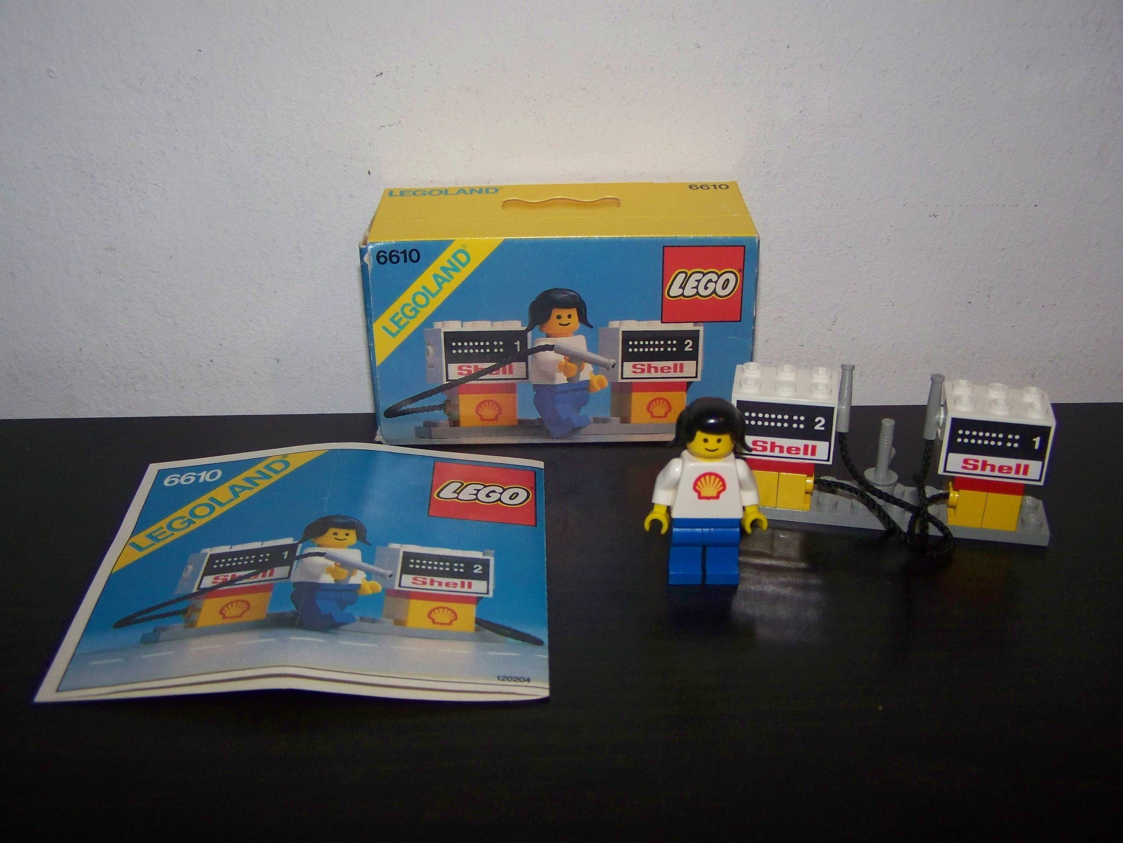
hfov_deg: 49.0
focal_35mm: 38
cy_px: 422
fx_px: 1233
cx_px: 562
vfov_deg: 37.7
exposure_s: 1/30
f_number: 2.8
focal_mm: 6.3
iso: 200
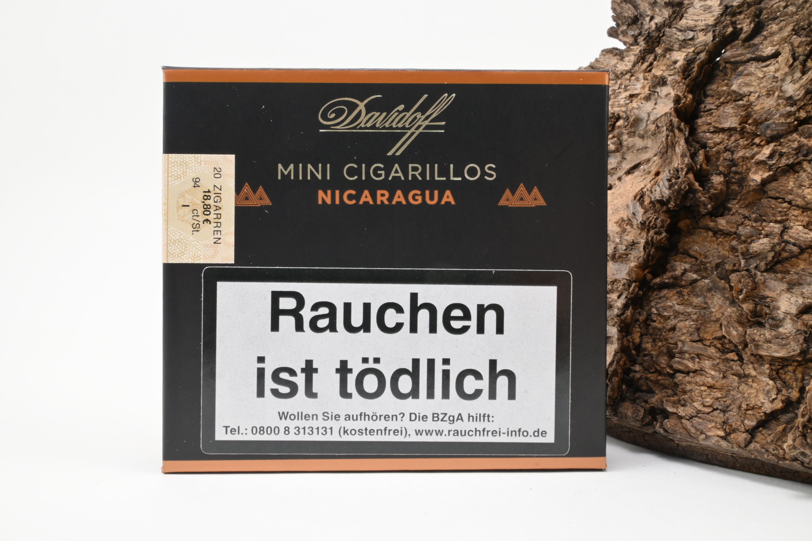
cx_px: 406
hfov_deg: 61.9
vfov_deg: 43.6
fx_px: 677
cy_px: 270
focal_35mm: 30
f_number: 22
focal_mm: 20
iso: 640
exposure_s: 1/15
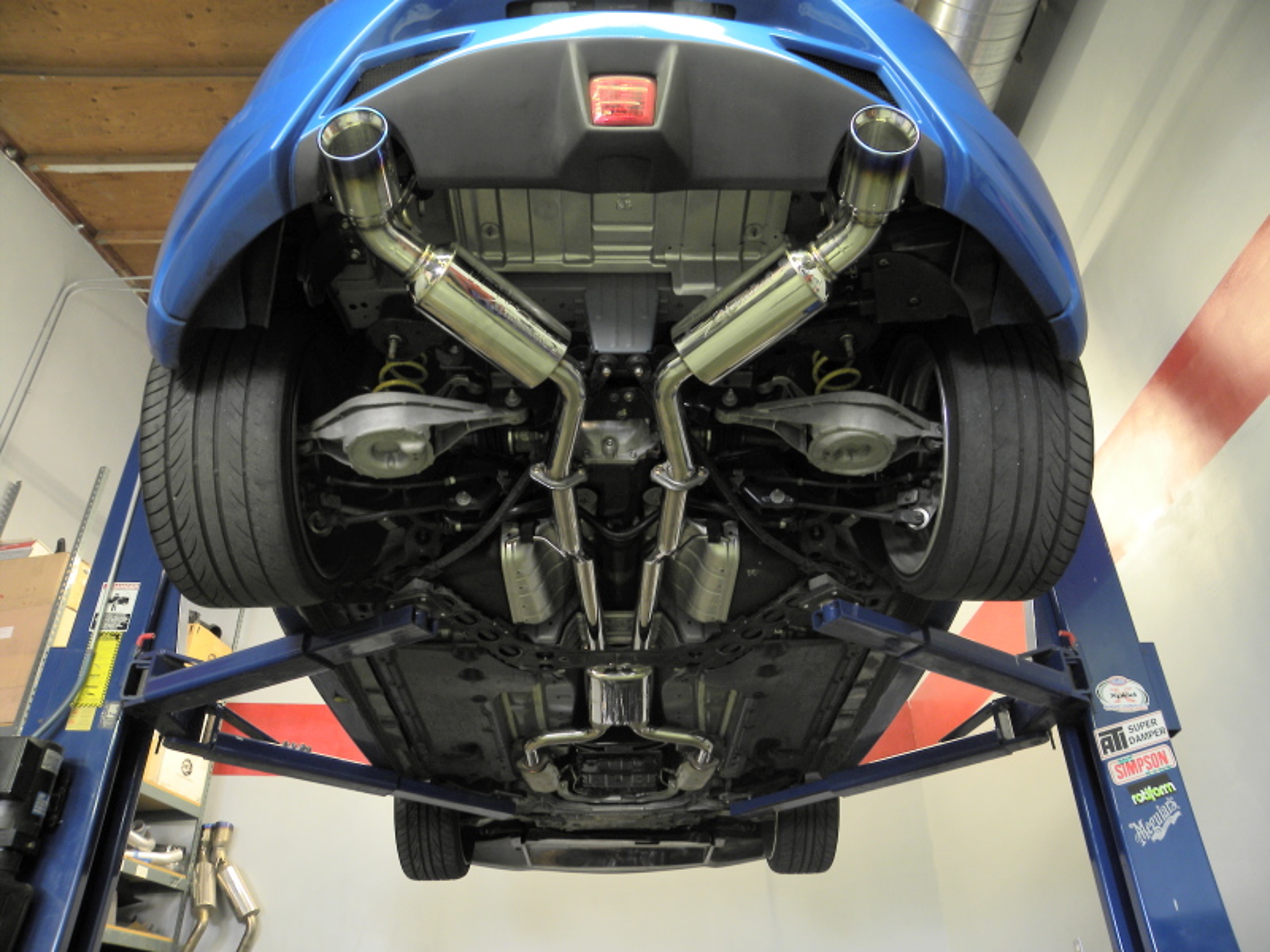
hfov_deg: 67.3
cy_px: 476
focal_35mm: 26
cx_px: 635
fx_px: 954
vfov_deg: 53.1
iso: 64
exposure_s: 1/4
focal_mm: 4.6
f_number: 3.5
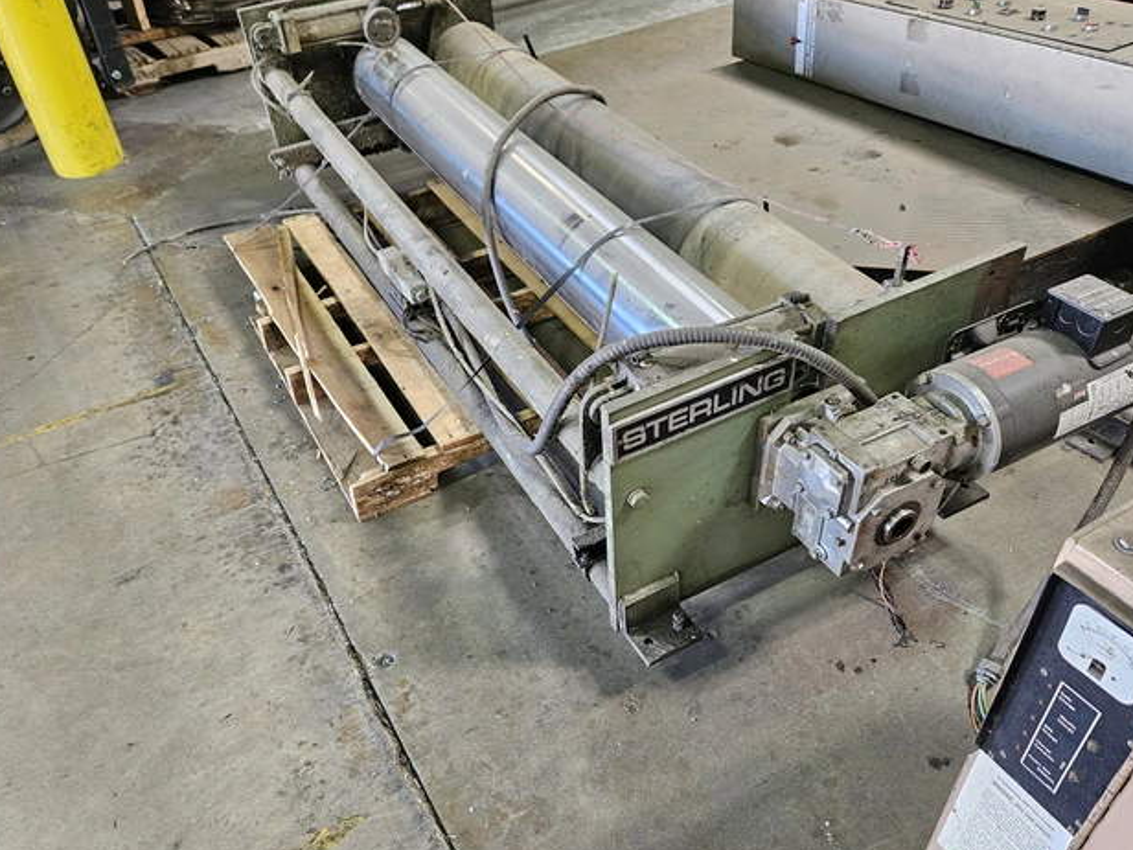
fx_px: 916
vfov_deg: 49.7
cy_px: 452
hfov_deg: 63.4
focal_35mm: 28
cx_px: 578
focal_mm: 5.4
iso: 500
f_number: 1.8
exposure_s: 1/120
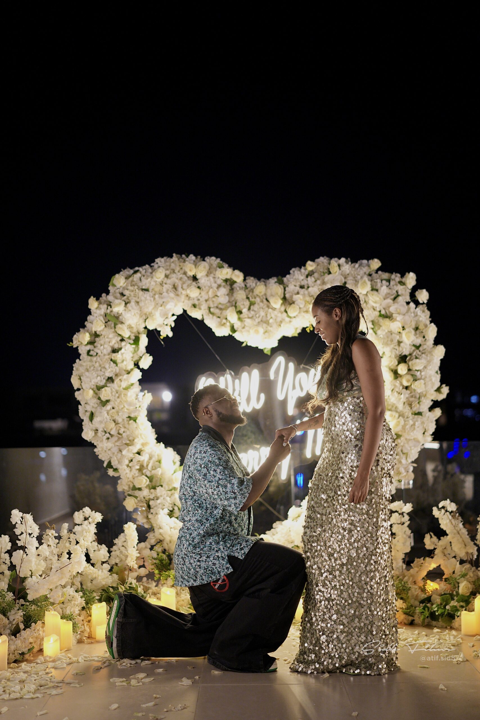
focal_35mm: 50
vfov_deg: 39.6
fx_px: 1000
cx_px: 240
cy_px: 360
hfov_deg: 27.0
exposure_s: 1/160
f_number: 1.4
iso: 2000
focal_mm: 50
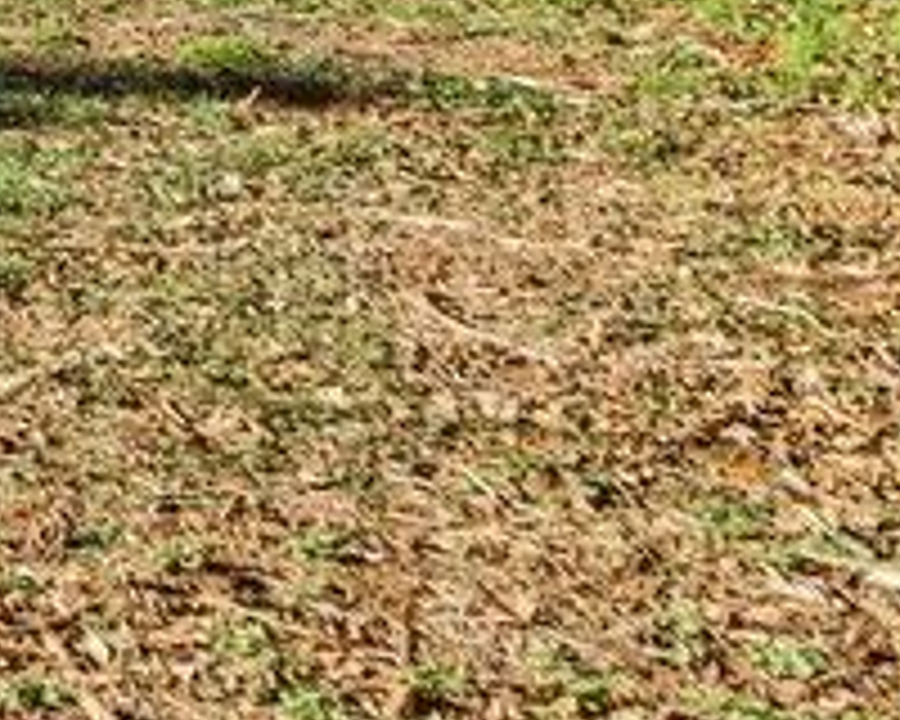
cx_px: -1480
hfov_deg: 12.4
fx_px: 2877
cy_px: -569
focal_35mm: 108
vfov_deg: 12.9
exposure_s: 1/800
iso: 1250
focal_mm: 16
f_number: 7.1
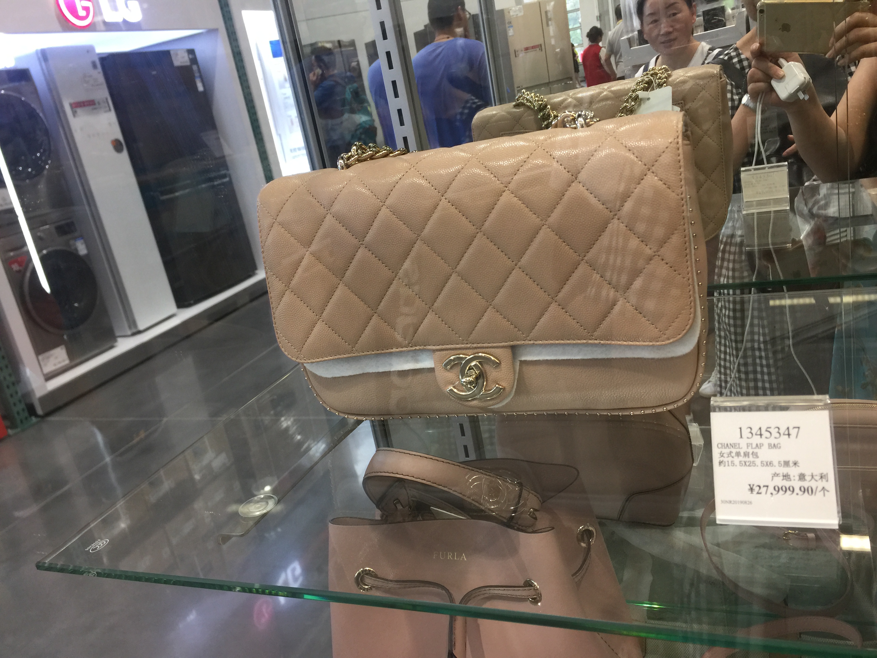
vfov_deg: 48.2
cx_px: 438
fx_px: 735
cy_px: 329
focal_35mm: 29
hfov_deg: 61.7
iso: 50
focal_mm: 4.15
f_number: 2.2
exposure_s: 1/33
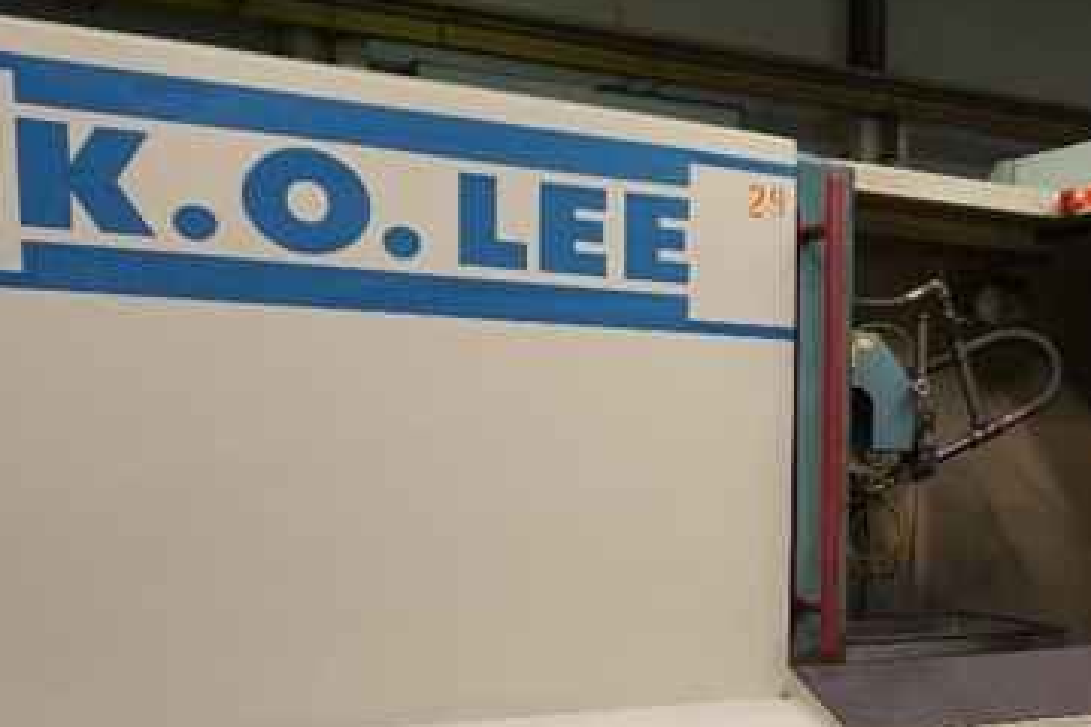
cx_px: 821
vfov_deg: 27.1
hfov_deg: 40.0
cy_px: 657
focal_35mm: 48
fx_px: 1455
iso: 1000
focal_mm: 16
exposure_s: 1/160
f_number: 4
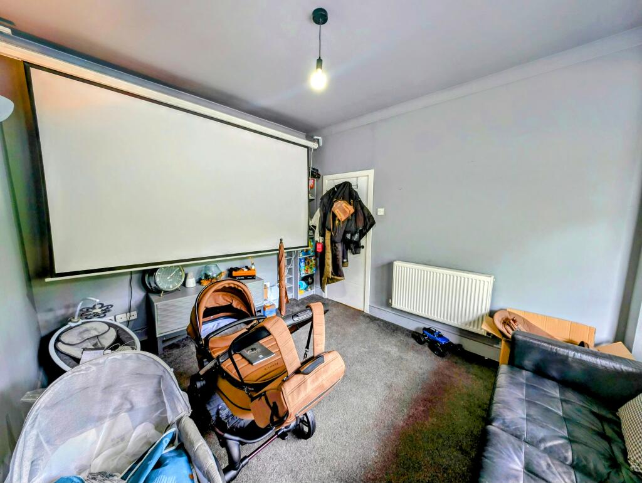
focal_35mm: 12
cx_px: 321
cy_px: 242
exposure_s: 1/15
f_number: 1.95
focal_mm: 2.23
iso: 53
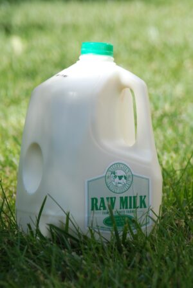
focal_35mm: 210
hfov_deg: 6.6
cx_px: 96
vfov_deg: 9.8
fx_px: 1683
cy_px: 144
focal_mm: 140
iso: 100
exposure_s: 1/160
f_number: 5.6
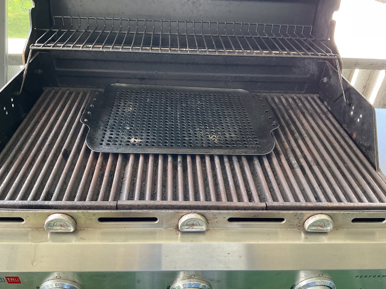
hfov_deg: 60.0
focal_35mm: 30
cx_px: 188
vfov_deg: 46.8
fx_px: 334
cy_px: 145
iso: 100
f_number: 1.8
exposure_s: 1/60
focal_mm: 3
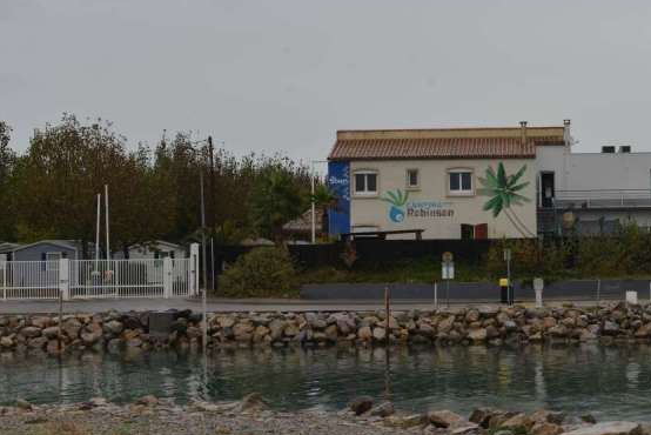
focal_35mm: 101
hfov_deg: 20.1
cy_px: 152
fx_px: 1827
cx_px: 450
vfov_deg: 13.6
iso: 450
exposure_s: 1/200
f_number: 10
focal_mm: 70
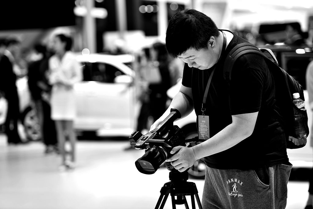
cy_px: 104
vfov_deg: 11.3
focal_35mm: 122
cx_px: 156
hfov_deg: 16.8
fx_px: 1061
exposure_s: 1/160
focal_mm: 122
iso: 200
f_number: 2.8
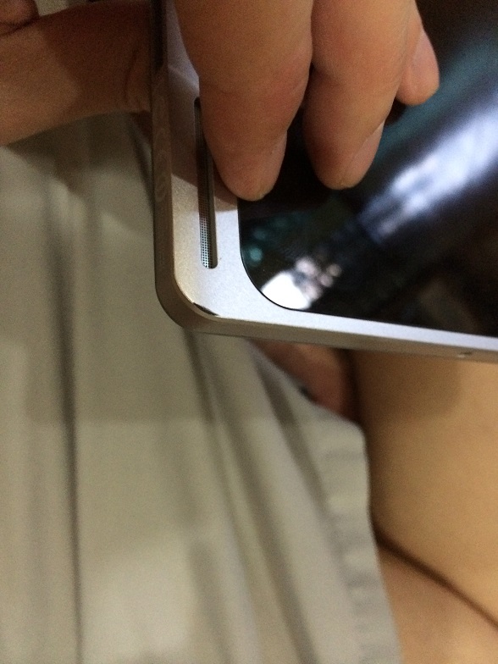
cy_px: 332
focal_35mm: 30
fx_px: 575
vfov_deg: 60.0
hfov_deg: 46.8
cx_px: 249
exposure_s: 1/15
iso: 400
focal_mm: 4.12
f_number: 2.2
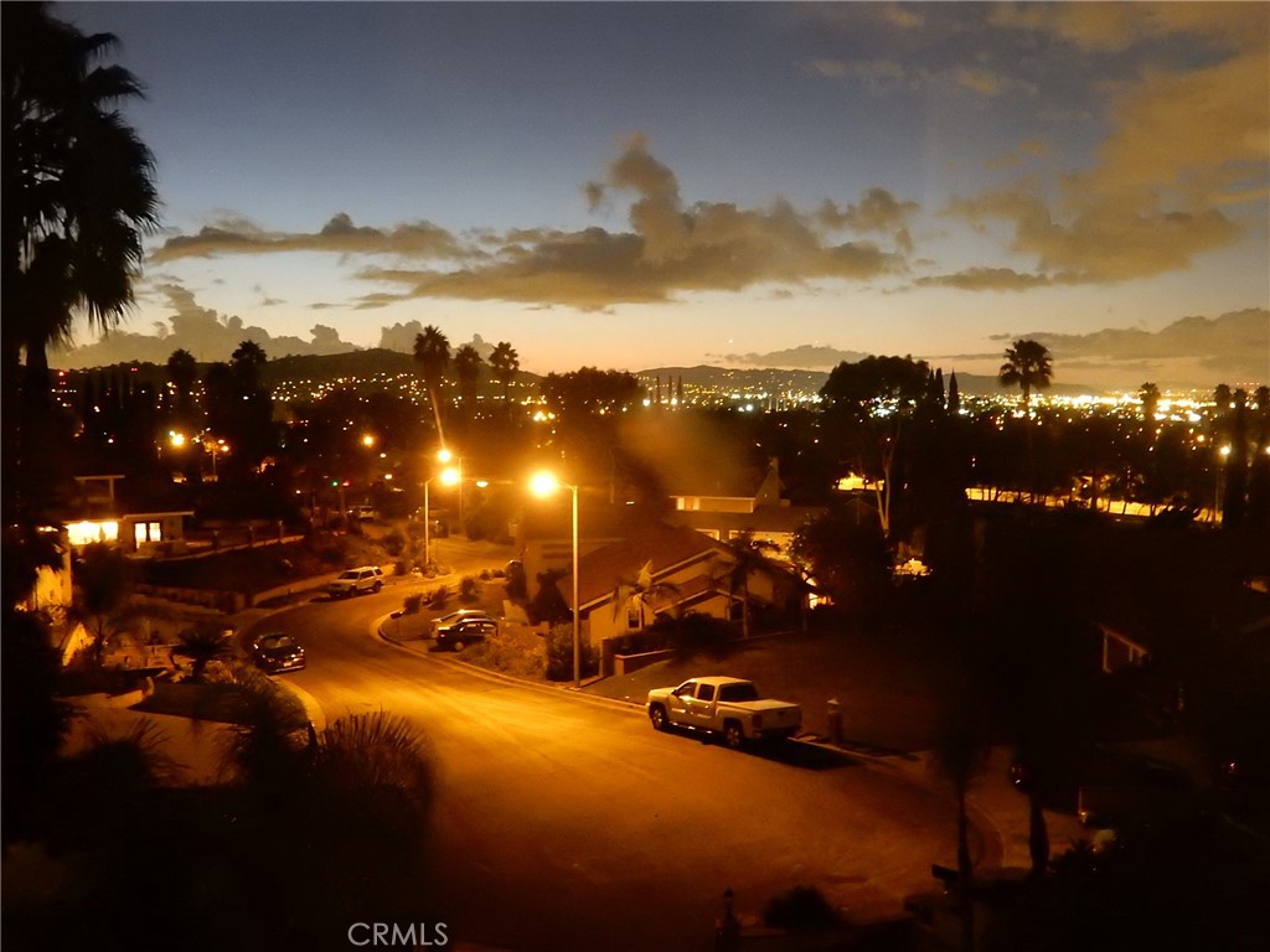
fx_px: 1321
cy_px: 476
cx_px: 635
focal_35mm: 36
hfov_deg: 51.4
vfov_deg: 39.7
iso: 1600
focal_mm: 6.4
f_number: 4
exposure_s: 1
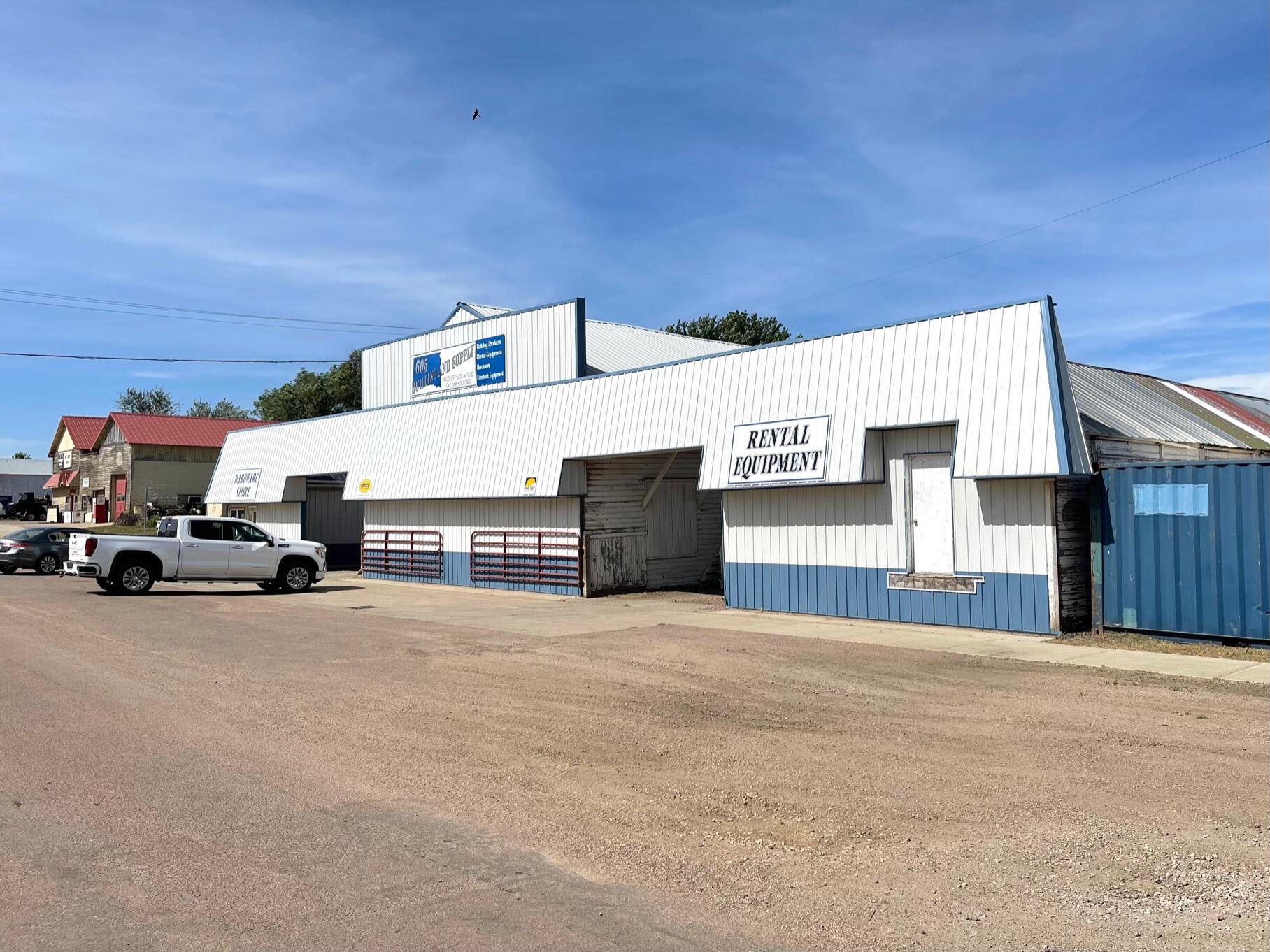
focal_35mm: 26
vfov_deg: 53.1
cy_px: 476
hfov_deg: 67.3
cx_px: 635
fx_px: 954
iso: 32
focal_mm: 5.1
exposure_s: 1/8547
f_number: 1.6
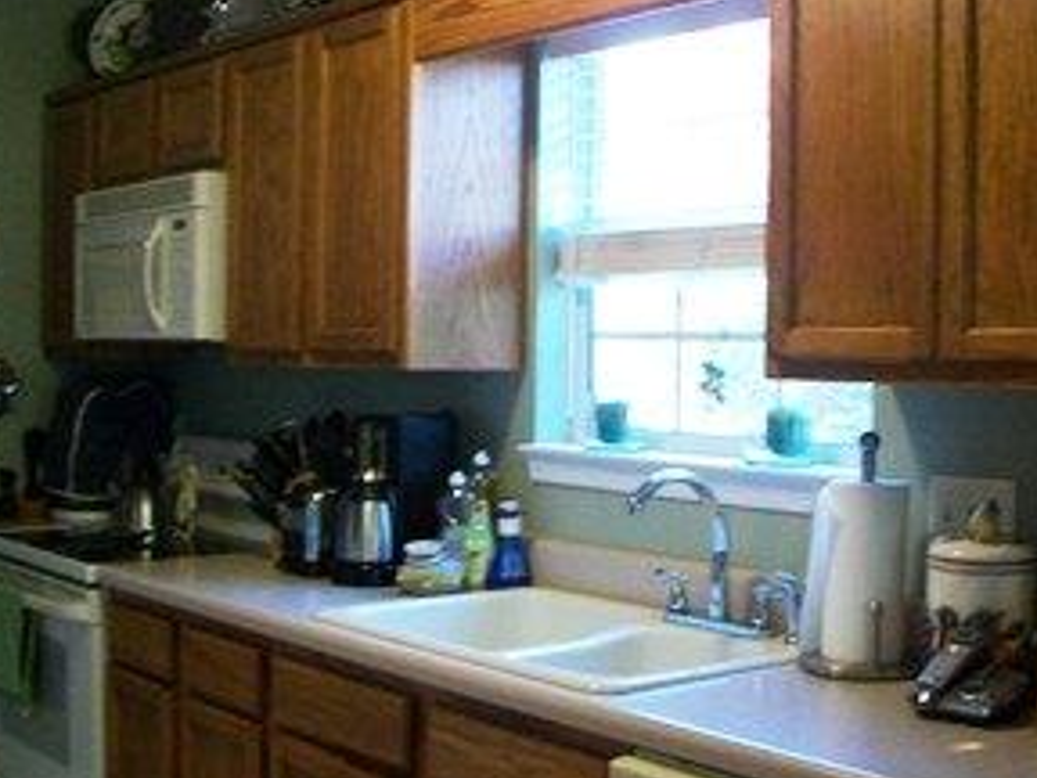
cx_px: 580
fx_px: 1498
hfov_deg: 38.1
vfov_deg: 29.1
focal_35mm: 50
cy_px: 421
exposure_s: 1/30
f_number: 2.7
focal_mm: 6
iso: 160
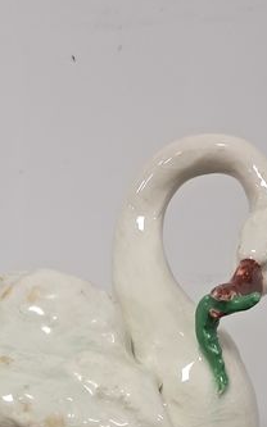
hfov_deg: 15.1
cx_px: 69
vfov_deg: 22.9
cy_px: 450
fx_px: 1002
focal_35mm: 86
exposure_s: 1/50
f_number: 1.8
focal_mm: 4
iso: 250
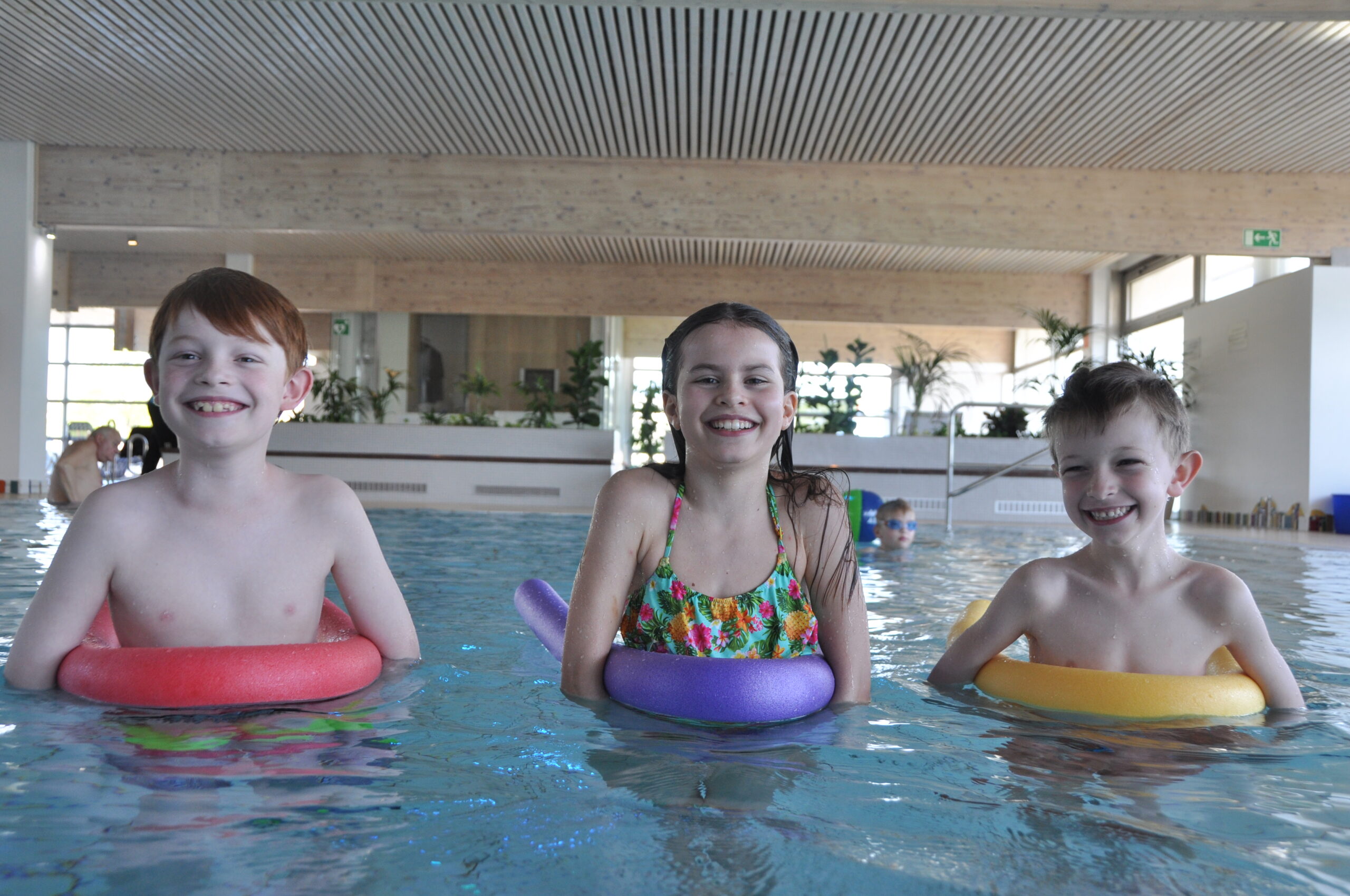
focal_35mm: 33
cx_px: 675
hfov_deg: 57.3
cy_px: 448
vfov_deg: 39.9
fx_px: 1236
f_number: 5
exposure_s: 1/100
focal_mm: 22
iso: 400
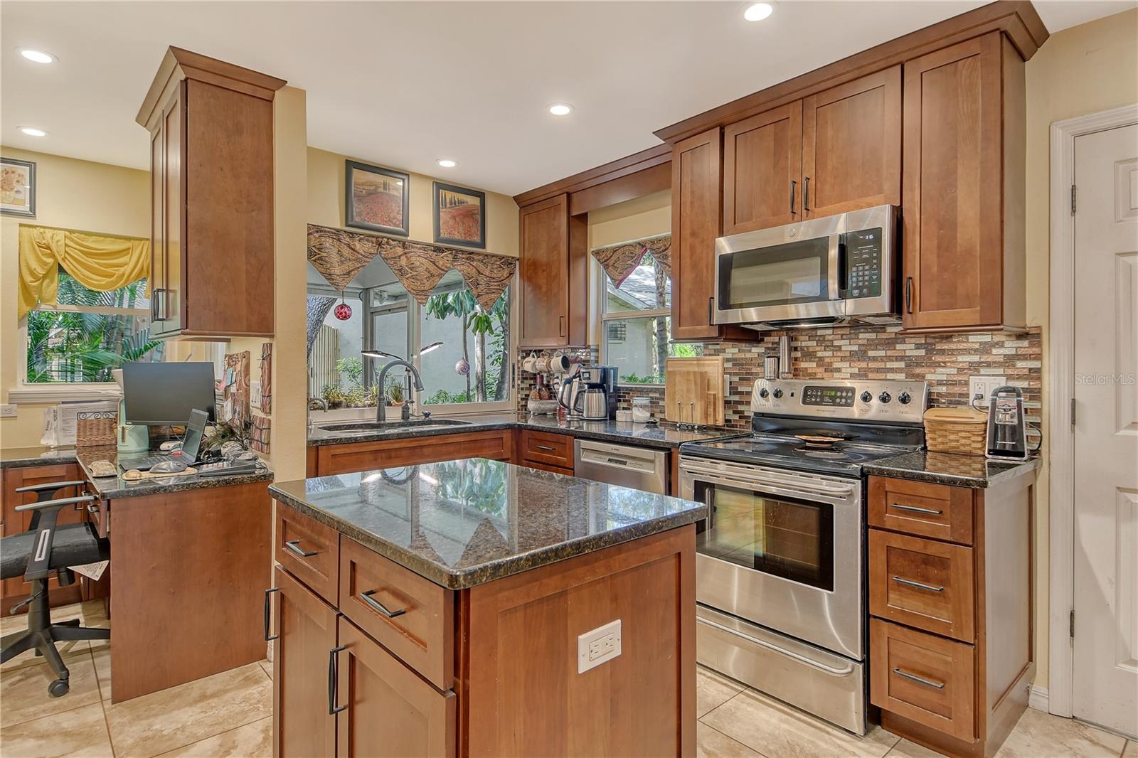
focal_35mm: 18
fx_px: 569
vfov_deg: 67.4
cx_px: 569
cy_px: 379
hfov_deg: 90.0
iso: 640
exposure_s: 1/250
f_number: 7.1
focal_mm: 12
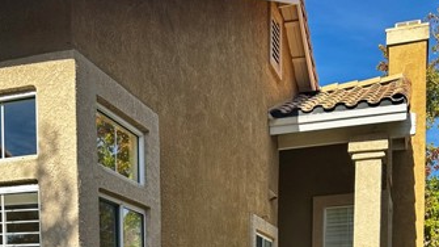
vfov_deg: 21.0
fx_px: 582
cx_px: 200
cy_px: 347
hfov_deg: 41.3
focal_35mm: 50
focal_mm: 6.86
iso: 80
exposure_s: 1/2299
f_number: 1.78
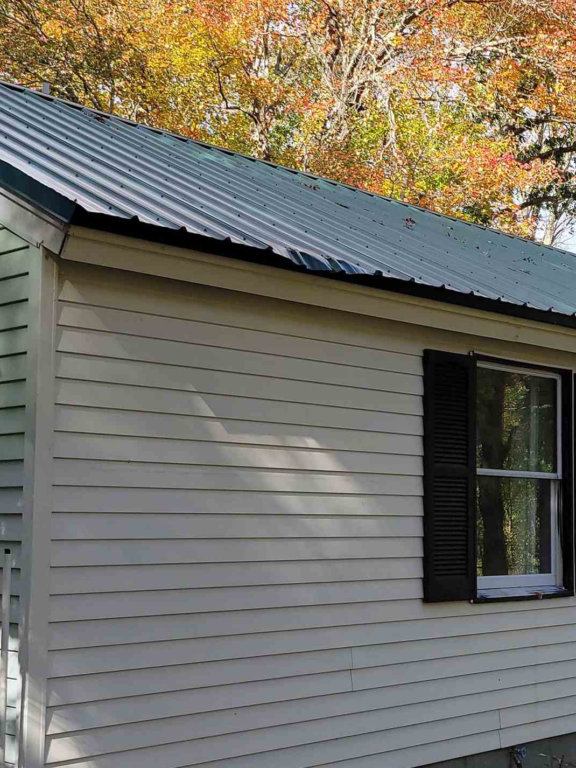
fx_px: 1242
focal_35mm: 56
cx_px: 344
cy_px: 400
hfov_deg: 26.1
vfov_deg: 34.3
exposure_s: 1/887
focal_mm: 5.4
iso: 40
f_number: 1.8
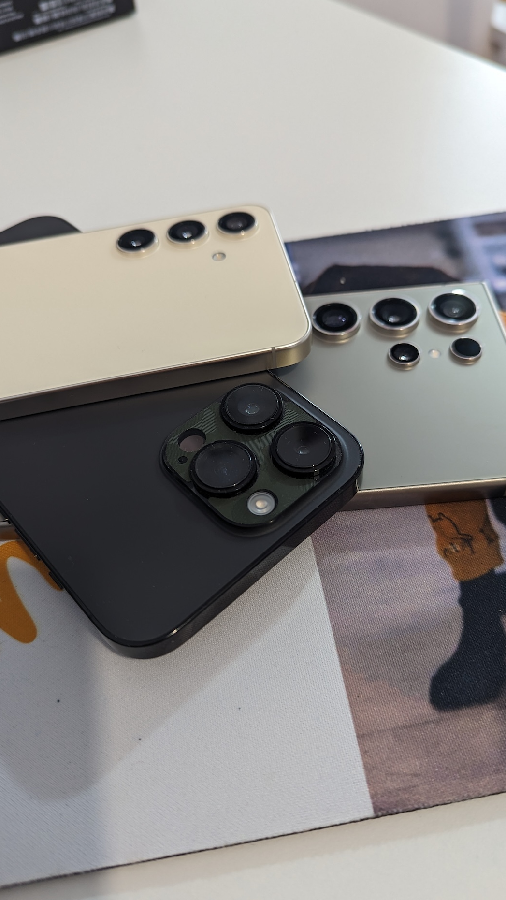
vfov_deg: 69.9
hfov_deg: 42.8
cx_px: 275
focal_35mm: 27
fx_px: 644
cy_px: 447
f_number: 1.85
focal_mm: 6.81
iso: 78
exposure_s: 1/27.6
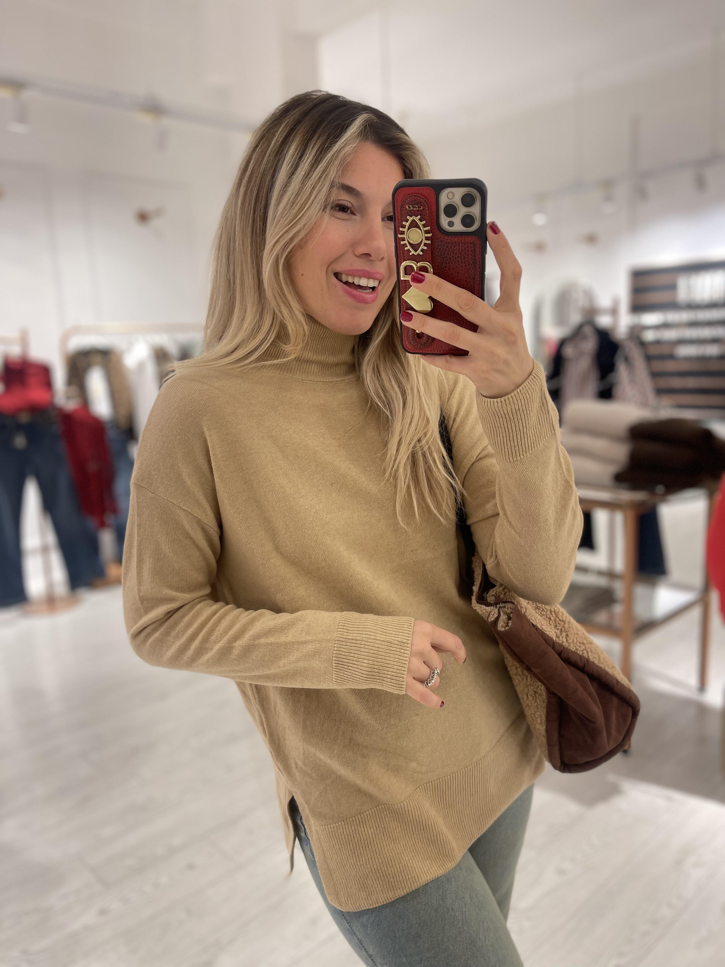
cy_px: 484
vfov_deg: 67.3
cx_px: 362
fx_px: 726
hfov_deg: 53.1
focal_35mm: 26
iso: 64
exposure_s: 1/50
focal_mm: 5.1
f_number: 1.6
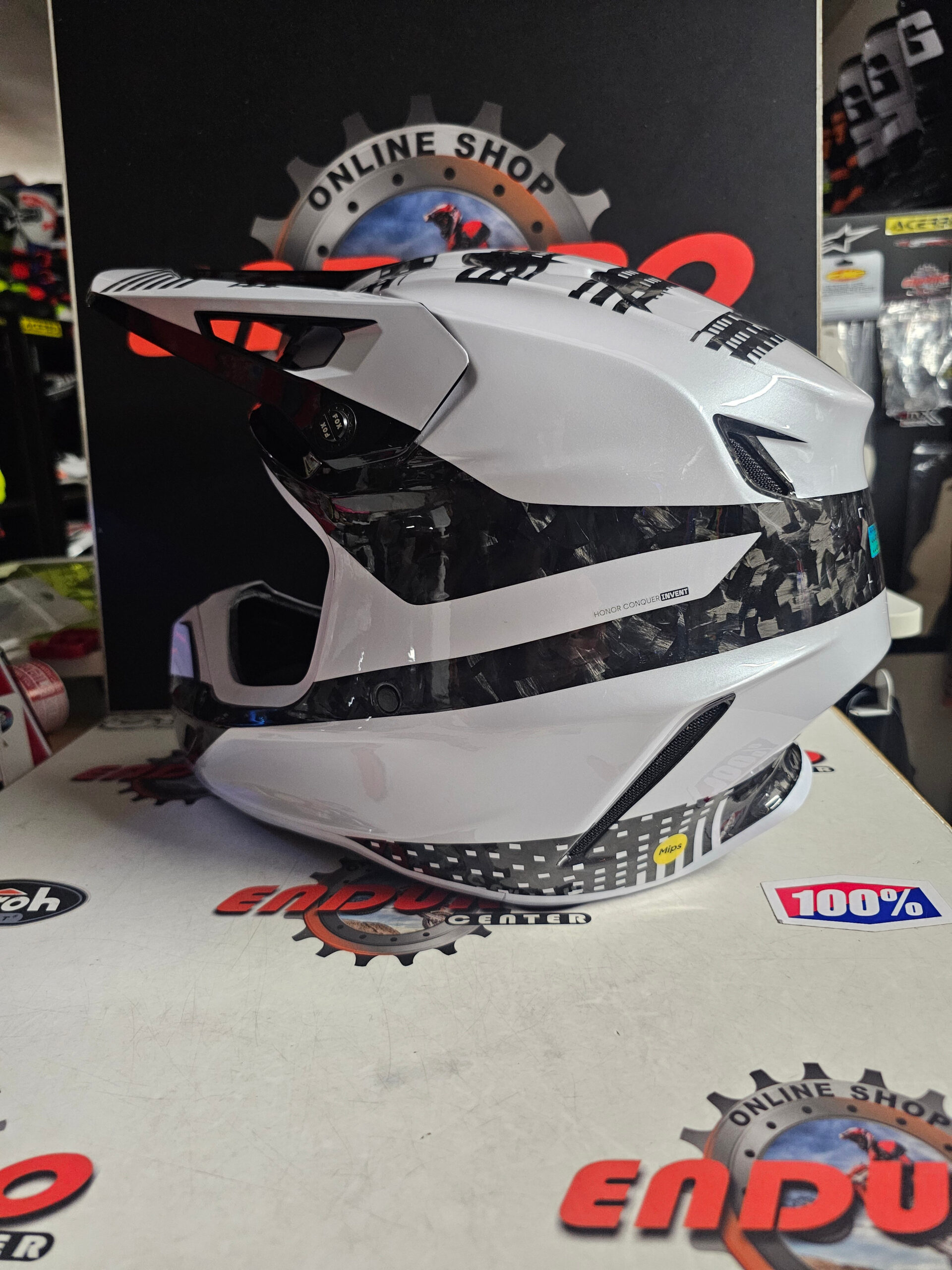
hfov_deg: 58.9
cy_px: 635
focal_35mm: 23
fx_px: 843
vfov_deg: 73.9
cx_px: 476
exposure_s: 1/100
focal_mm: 6.3
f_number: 1.7
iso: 640
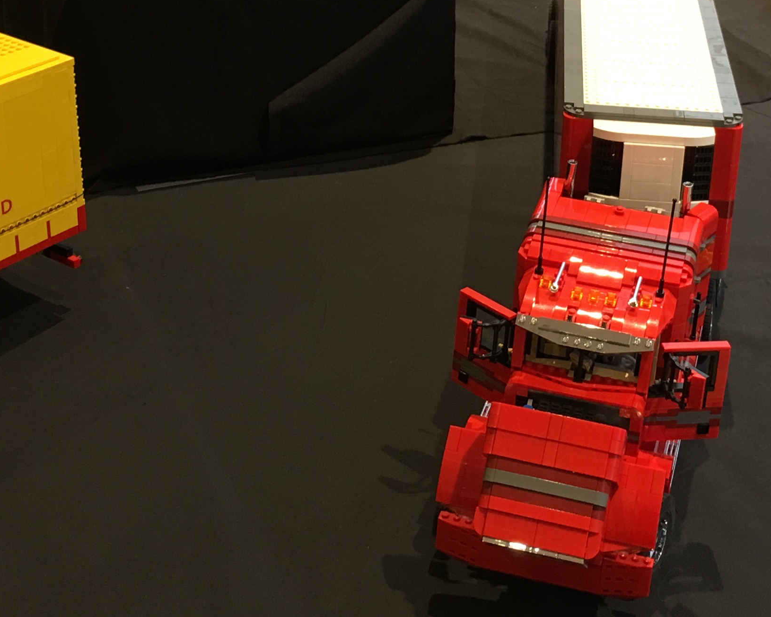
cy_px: 31
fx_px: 1597
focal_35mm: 70
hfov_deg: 27.0
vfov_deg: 21.3
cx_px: 490
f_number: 2.2
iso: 50
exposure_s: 1/17
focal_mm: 4.15
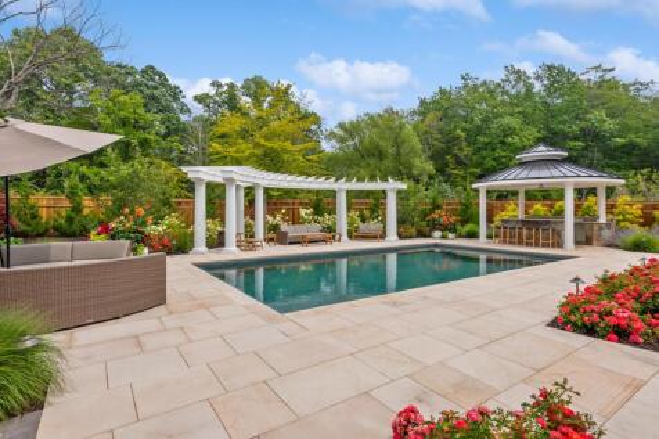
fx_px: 348
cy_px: 220
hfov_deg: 86.9
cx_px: 330
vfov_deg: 64.5
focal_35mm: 19
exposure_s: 1/400
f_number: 11
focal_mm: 19
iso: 200
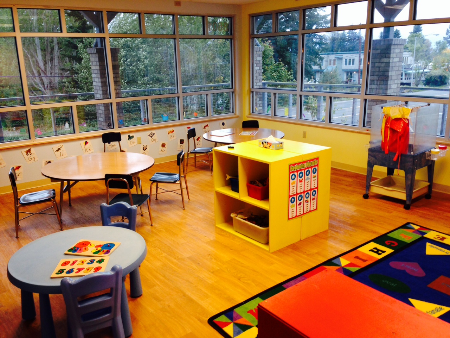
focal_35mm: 33
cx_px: 225
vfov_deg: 42.9
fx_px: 429
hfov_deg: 55.4
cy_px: 169
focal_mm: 4.12
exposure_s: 1/20
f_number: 2.4
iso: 50
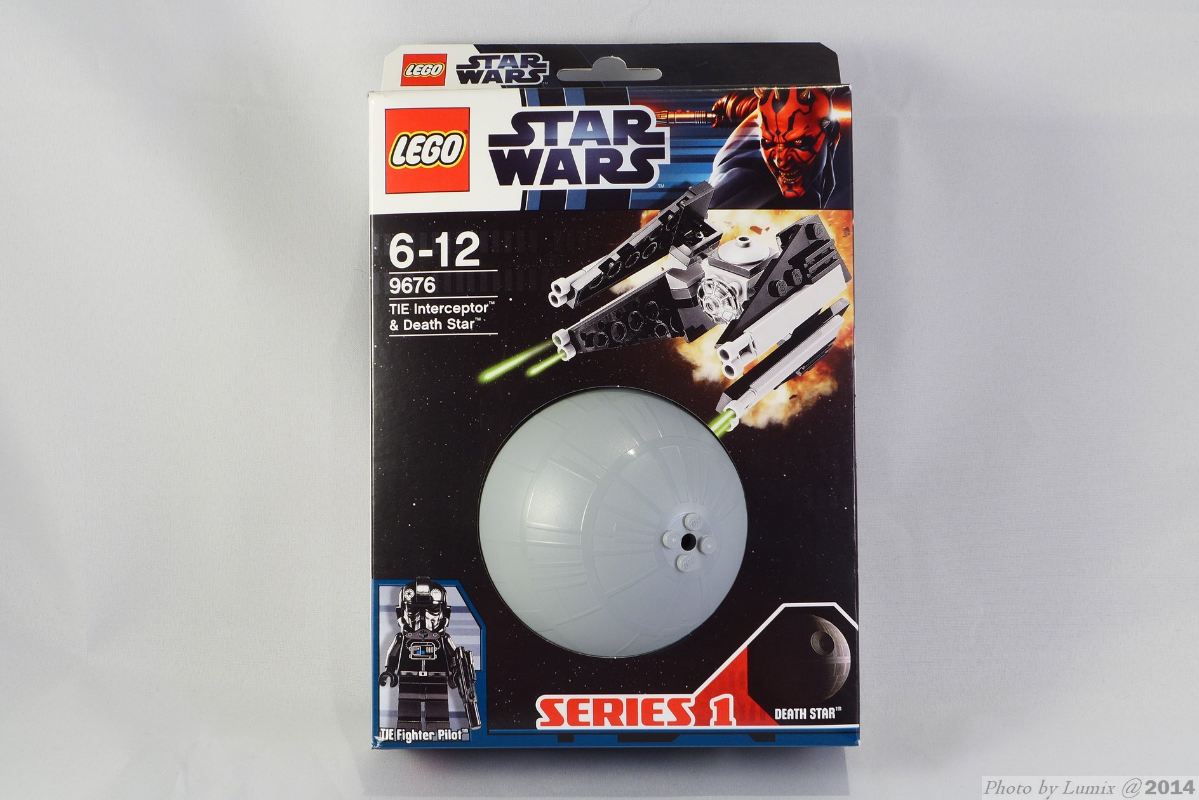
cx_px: 600
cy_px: 400
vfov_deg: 27.0
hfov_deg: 39.6
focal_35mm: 50
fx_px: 1666
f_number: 4.5
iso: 80
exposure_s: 1/3.2
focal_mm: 9.8
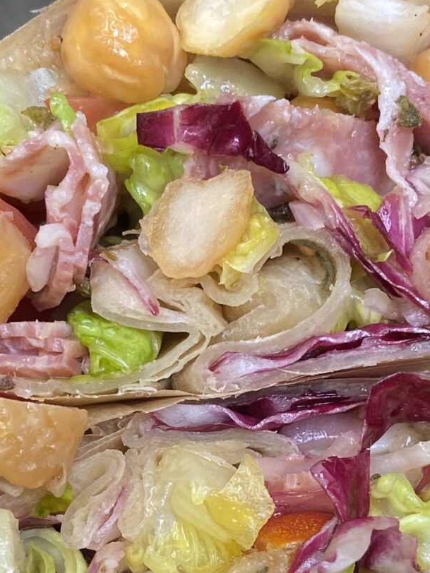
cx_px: 206
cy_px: 457
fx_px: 1358
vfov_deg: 23.5
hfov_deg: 18.0
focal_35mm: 82
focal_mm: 4.25
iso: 64
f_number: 1.8
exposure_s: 1/121
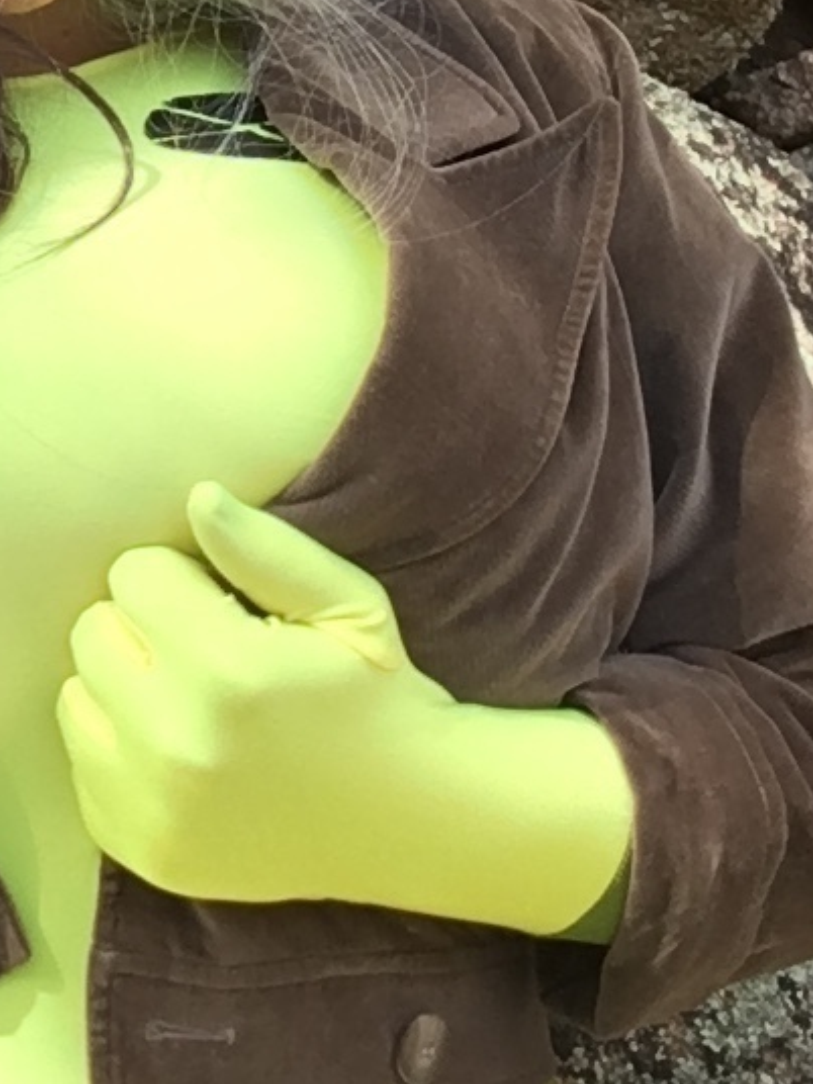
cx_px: 14
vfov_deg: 25.4
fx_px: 2317
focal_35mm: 74
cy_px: 83
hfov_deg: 19.4
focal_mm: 2.15
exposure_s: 1/244
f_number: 2.4
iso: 50
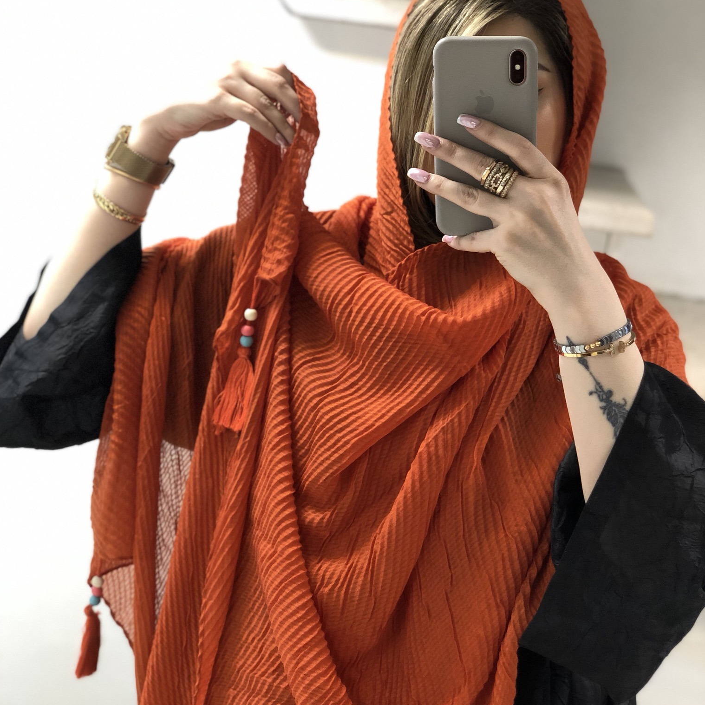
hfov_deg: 27.7
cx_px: 352
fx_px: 1429
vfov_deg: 27.7
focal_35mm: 62
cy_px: 425
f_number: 2.4
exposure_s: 1/33
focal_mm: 6
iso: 100
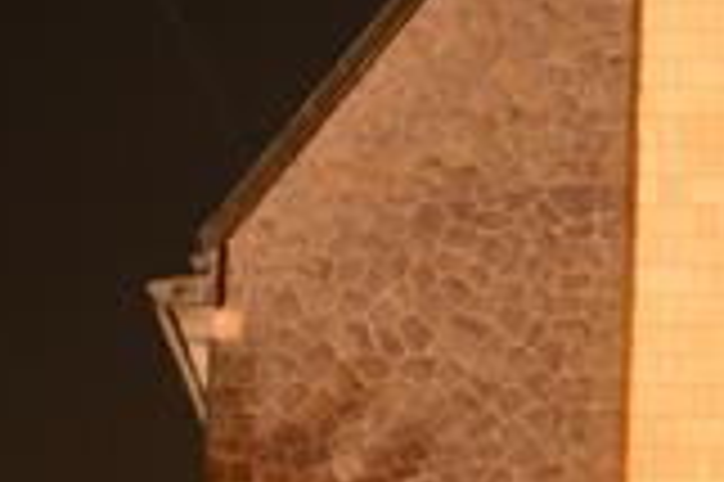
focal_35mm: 192
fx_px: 3858
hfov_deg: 10.5
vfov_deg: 7.1
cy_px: 302
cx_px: 893
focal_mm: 21
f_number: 3.8
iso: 800
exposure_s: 1.3
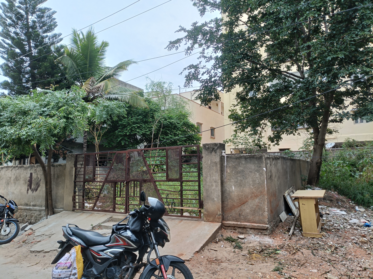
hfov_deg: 69.4
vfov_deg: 54.9
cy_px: 140
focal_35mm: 25
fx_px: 269
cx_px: 186
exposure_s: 1/100
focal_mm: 4.7
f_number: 1.7
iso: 195
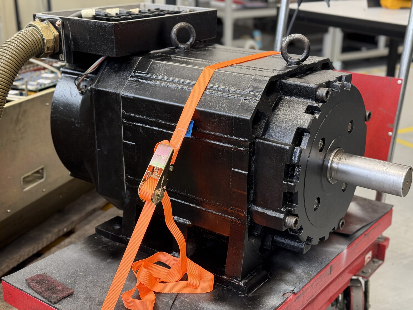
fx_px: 573
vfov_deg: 30.3
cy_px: 155
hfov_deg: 39.7
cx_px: 206
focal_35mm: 48
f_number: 1.78
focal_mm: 6.76
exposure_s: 1/100
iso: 160
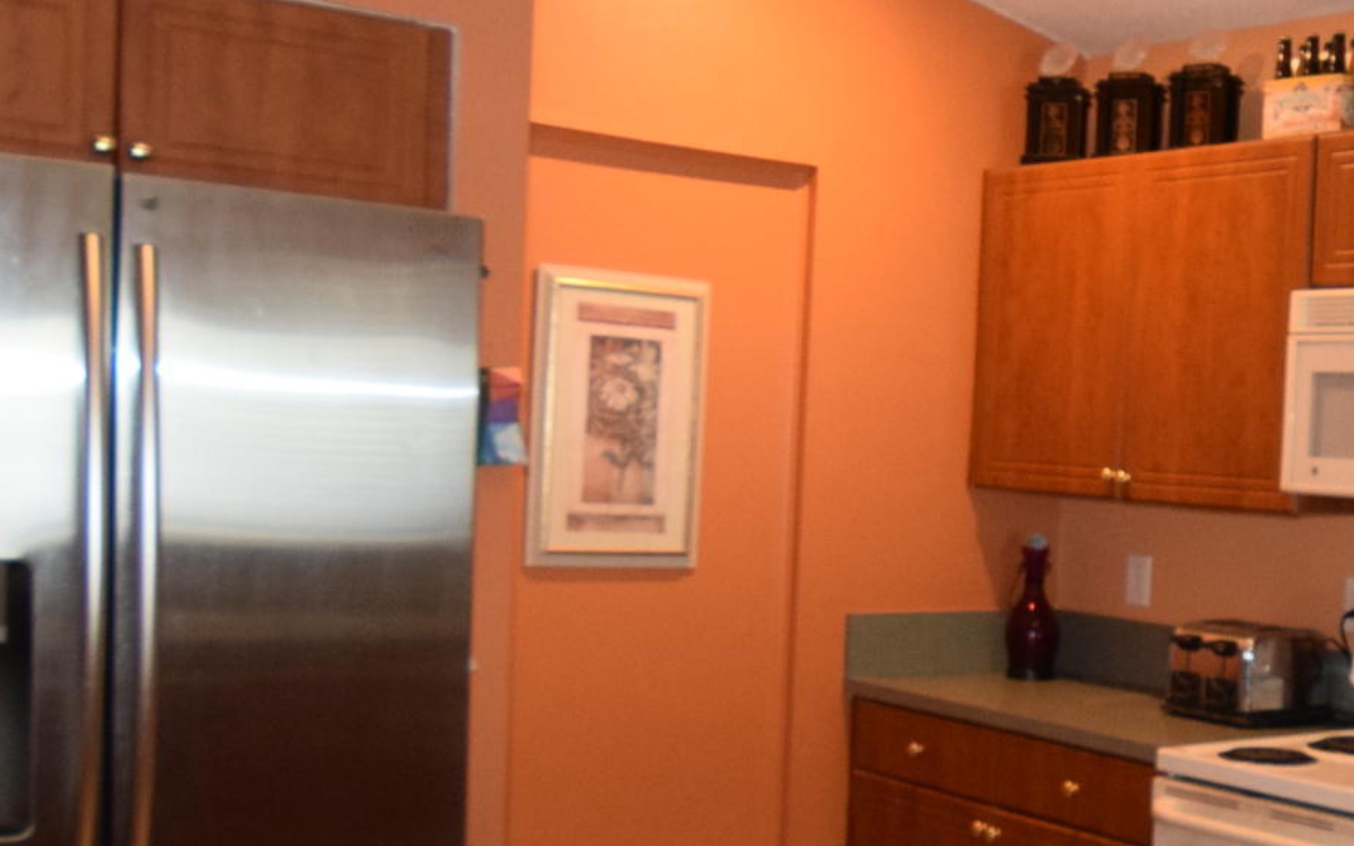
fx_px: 1845
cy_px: 566
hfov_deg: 38.4
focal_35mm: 50
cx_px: 1132
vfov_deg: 25.7
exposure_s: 1/60
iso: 1250
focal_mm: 10
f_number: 4
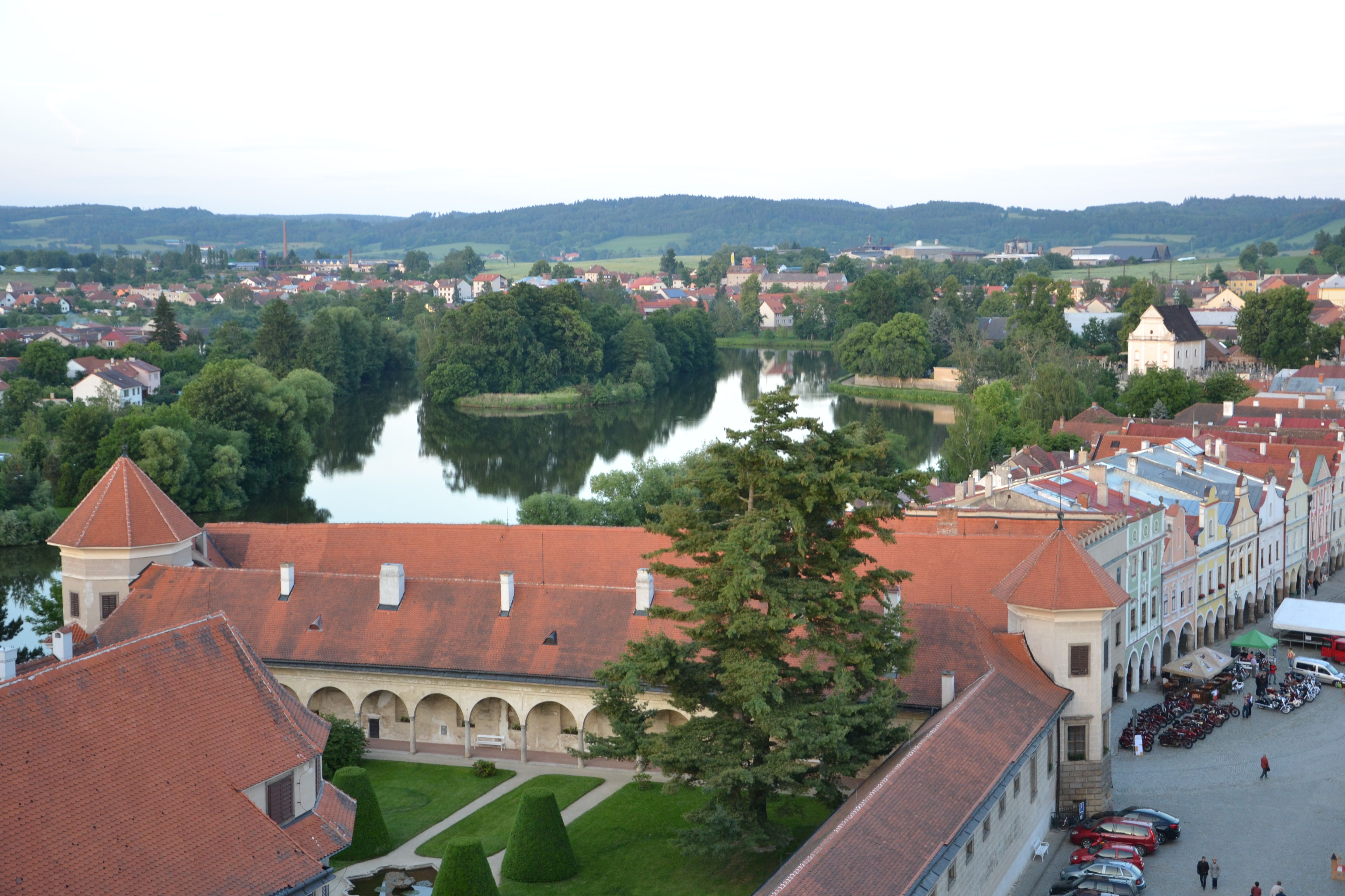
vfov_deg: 26.5
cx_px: 672
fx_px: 1905
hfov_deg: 38.9
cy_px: 448
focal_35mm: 51
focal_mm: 34
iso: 400
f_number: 5
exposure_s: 1/100
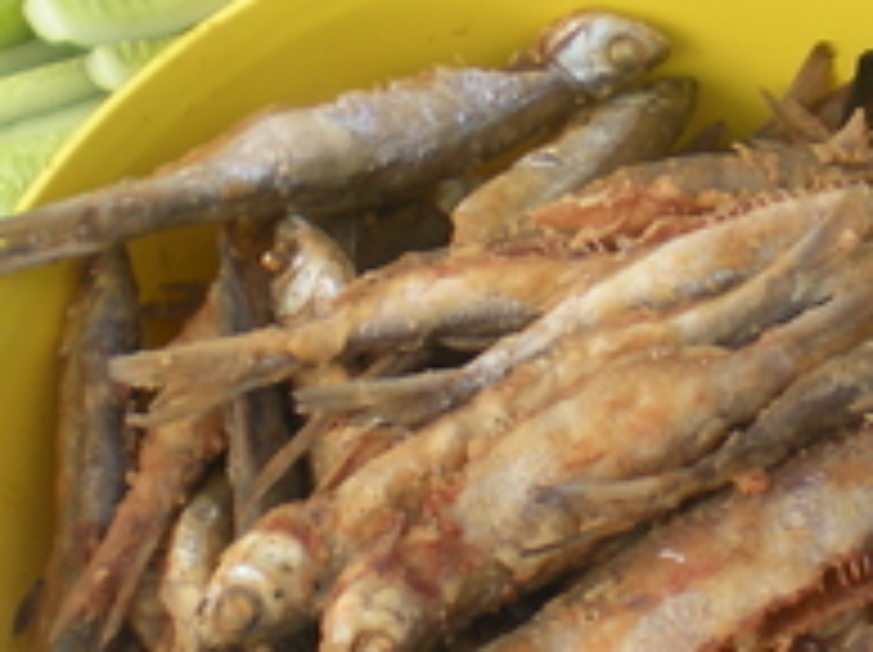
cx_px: 738
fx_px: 2720
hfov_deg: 18.0
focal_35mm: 108
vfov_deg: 13.7
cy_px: 371
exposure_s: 1/122
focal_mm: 6.3
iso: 64
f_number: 3.1
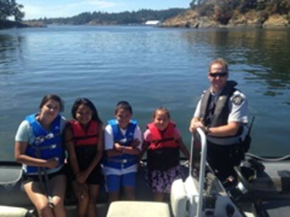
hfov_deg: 55.4
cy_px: 108
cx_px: 145
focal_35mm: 33
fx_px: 276
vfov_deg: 42.9
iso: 50
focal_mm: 4.12
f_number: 2.4
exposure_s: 1/968
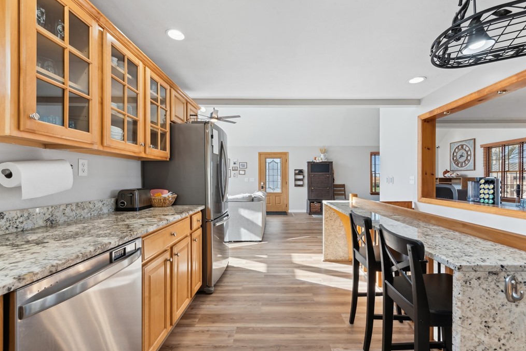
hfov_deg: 100.4
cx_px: 273
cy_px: 183
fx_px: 219
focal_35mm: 15
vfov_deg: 77.3
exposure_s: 1/13
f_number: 11
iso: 50
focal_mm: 14
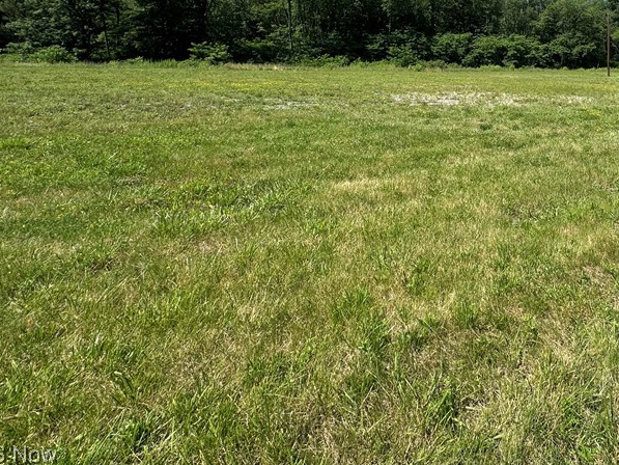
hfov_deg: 65.8
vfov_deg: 52.3
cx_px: 485
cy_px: 79
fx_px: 429
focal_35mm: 24
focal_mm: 2.22
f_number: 2.2
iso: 50
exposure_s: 1/1401
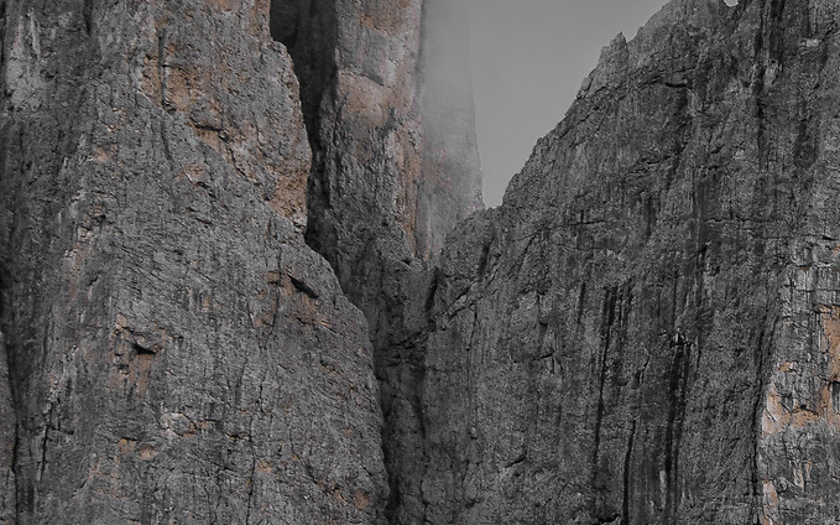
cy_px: 208
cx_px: 808
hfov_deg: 12.0
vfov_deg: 7.6
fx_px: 3959
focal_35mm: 173
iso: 100
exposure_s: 12
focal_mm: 32
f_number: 4.2
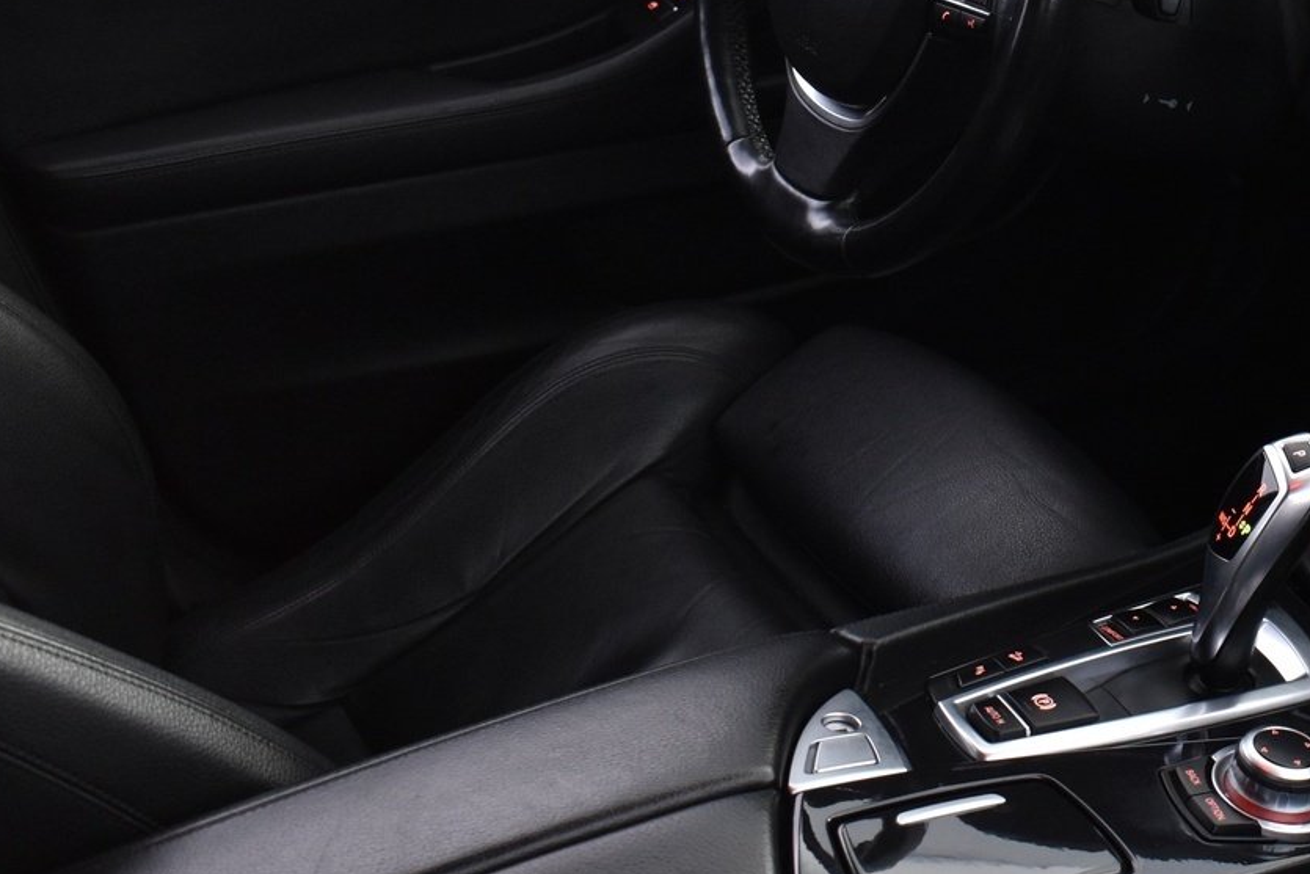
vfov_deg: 21.1
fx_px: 2329
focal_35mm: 64
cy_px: 223
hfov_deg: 29.8
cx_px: 1228
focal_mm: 22
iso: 1250
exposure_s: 1/8
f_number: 5.6
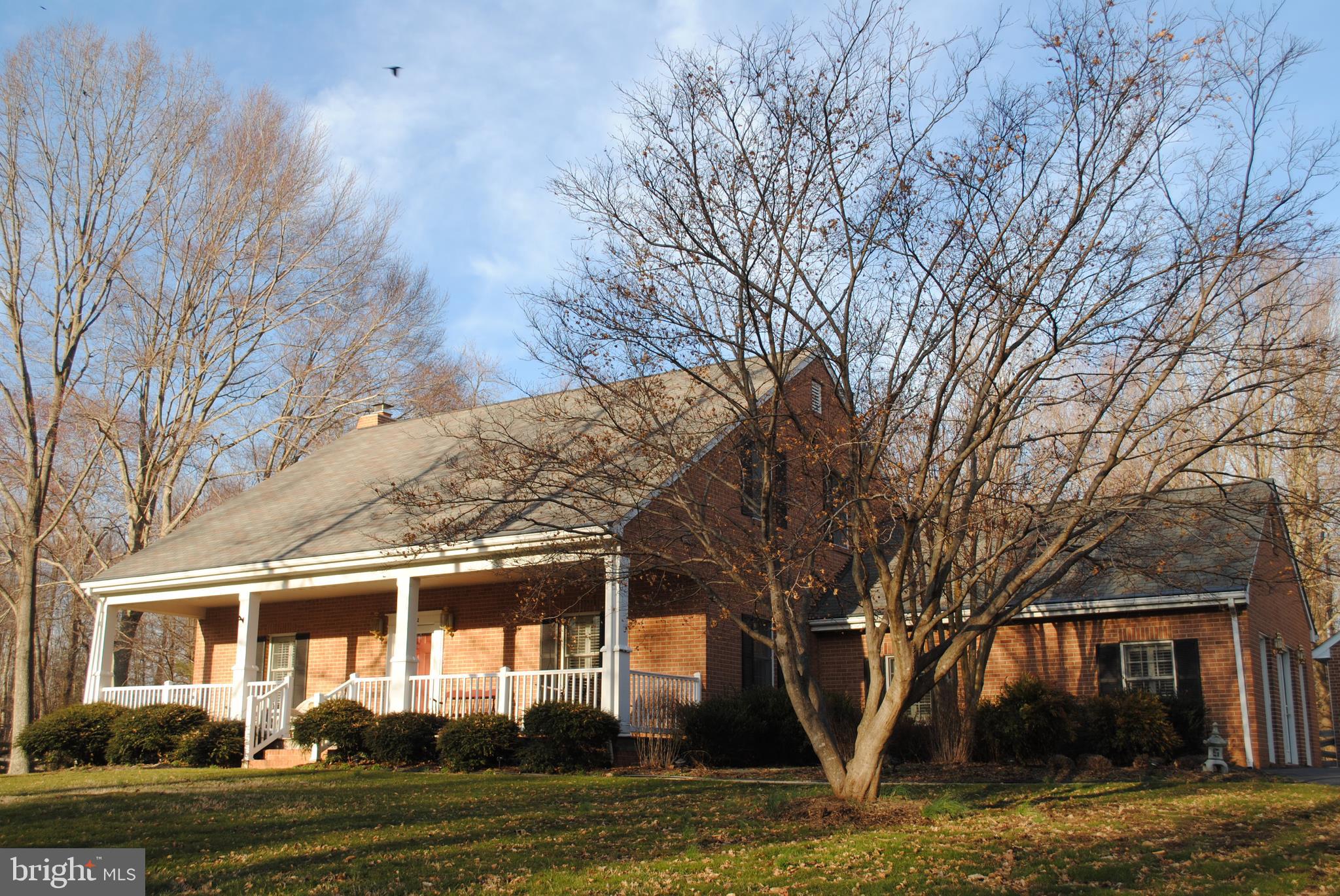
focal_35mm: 36
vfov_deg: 37.0
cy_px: 448
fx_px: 1341
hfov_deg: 53.1
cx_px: 670
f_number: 6.3
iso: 100
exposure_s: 1/160
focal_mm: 24
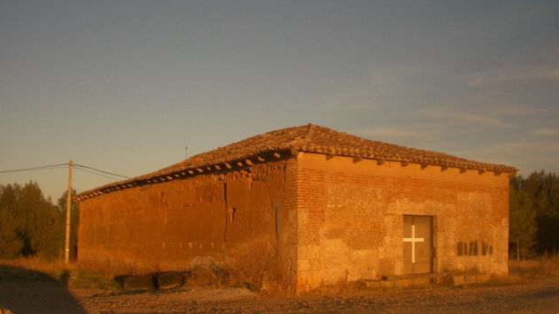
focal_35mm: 39
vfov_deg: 30.3
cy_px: 189
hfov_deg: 51.6
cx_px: 283
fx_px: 578
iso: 100
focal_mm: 5.8
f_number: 4.3
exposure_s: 1/640
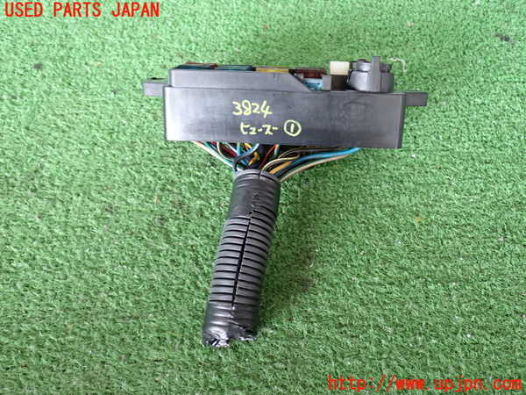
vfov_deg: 39.7
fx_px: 547
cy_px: 198
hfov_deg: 51.4
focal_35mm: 36
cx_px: 263
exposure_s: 1/40
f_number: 2.5
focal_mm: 6.37
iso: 250
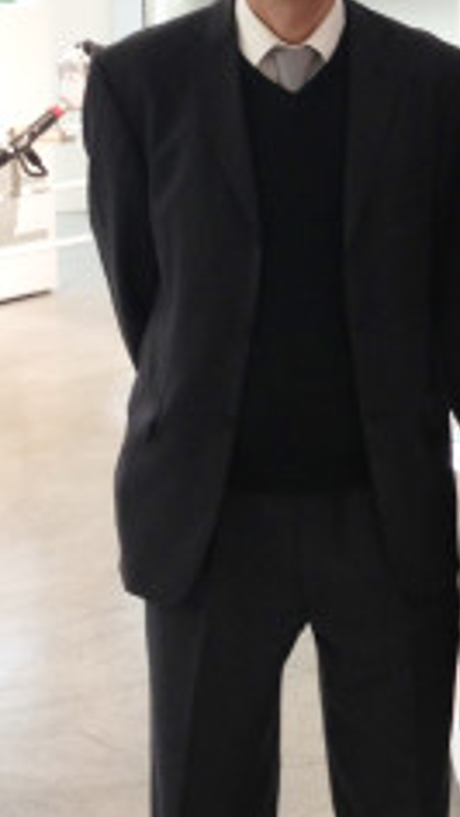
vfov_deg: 27.5
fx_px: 1667
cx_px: 681
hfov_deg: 14.7
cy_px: 353
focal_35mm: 77
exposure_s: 1/20
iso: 64
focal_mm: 4.13
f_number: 2.4
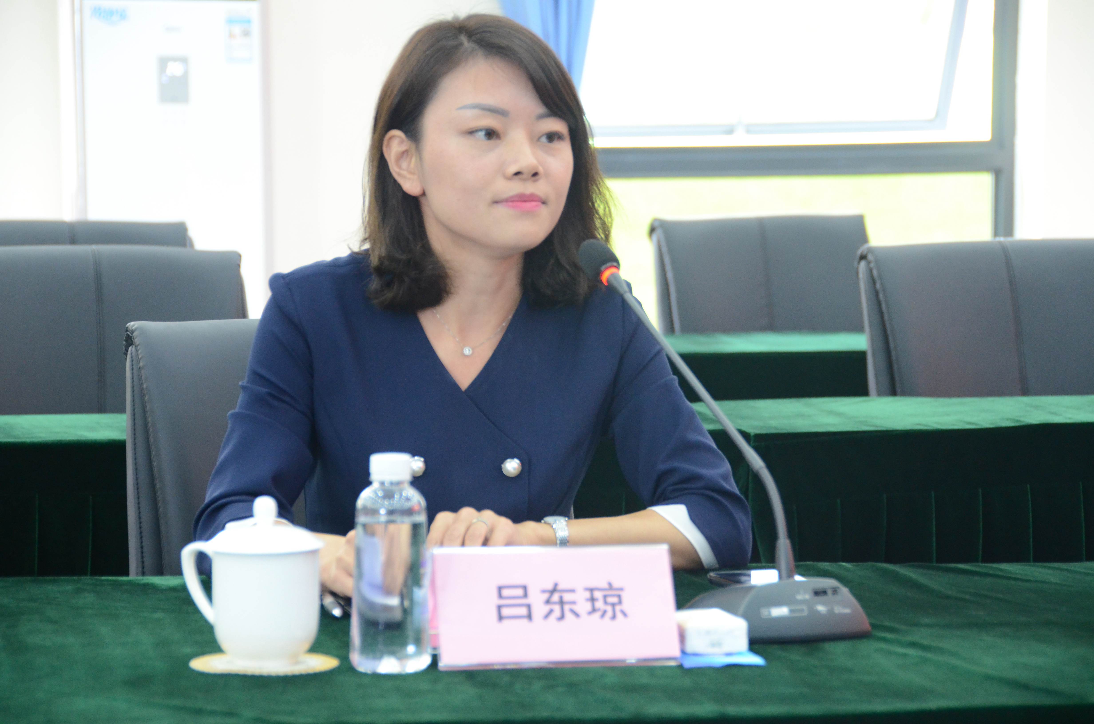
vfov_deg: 10.1
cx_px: 547
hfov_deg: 15.2
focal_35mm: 135
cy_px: 362
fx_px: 4094
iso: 2000
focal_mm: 90
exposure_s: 1/40
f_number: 5.3
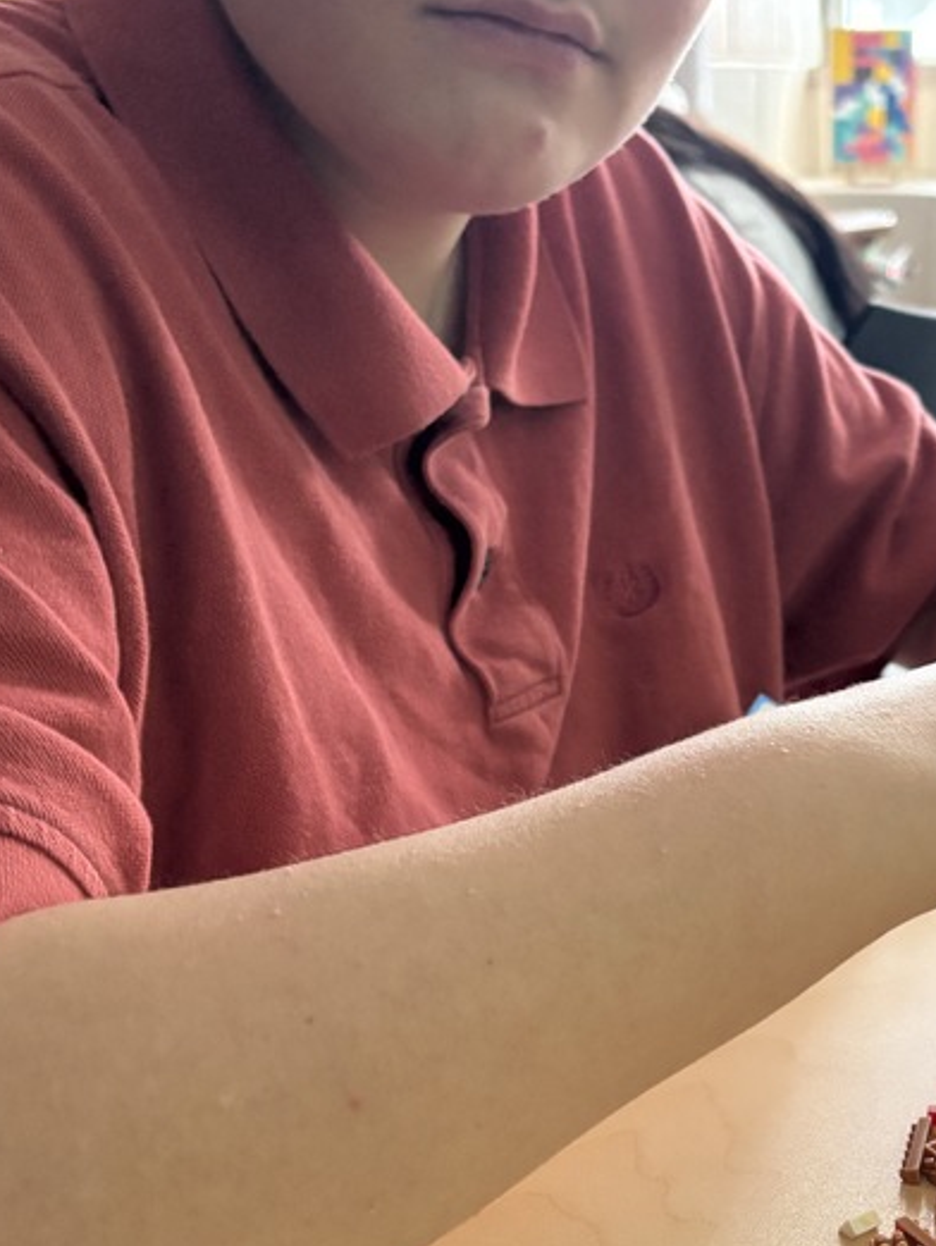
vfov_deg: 37.4
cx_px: 809
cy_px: 697
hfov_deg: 27.7
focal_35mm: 51
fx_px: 1837
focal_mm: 5.96
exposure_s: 1/60
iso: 500
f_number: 1.6
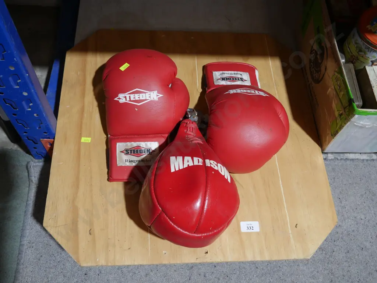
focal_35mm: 34
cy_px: 142
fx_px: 370
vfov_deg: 41.8
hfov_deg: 53.9
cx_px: 188
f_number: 4
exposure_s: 1/60
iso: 500
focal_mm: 17
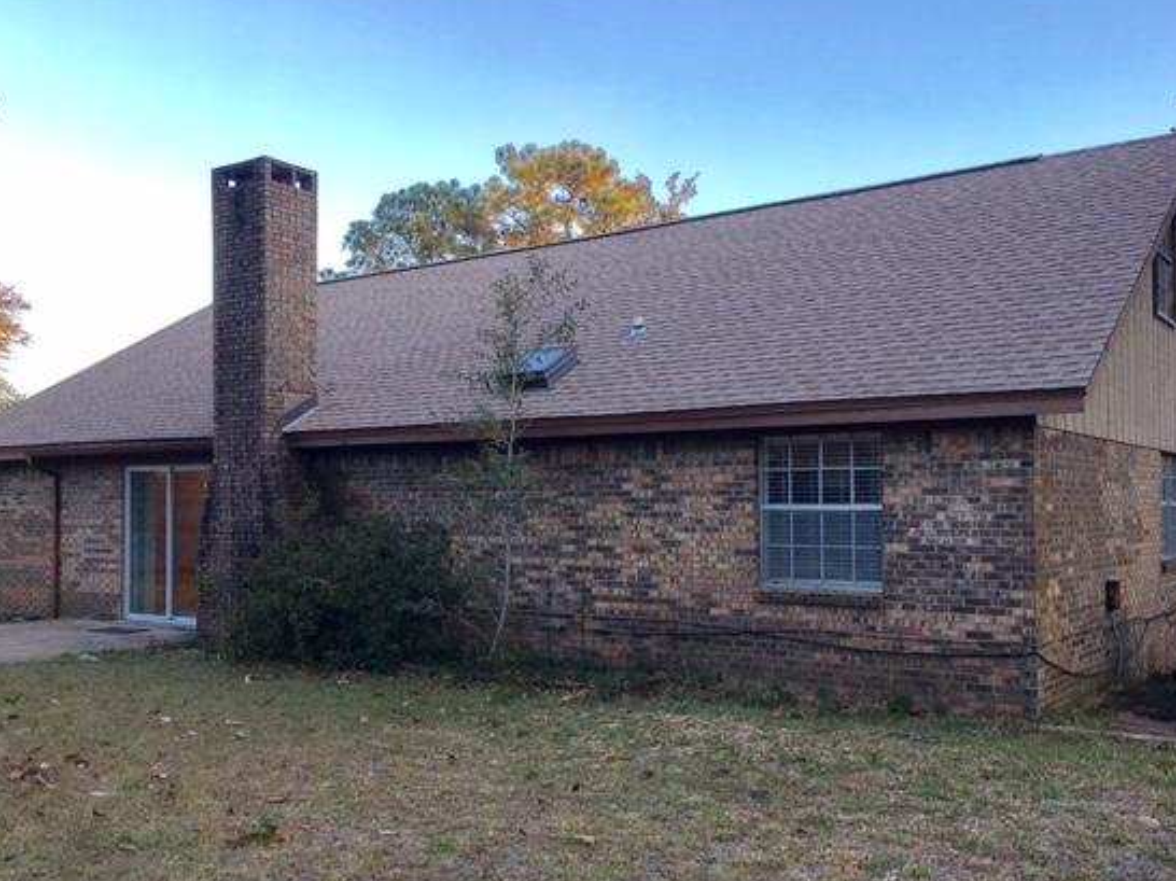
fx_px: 1155
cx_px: 577
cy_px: 487
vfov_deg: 41.7
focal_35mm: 34
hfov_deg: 54.0
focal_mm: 4.15
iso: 25
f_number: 2.2
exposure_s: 1/166
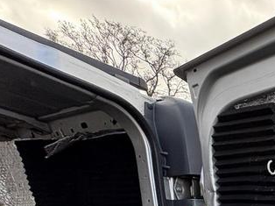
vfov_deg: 27.7
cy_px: 288
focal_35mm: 40
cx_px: 349
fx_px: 318
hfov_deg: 34.6
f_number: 2.2
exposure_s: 1/208
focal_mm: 2.22
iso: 40
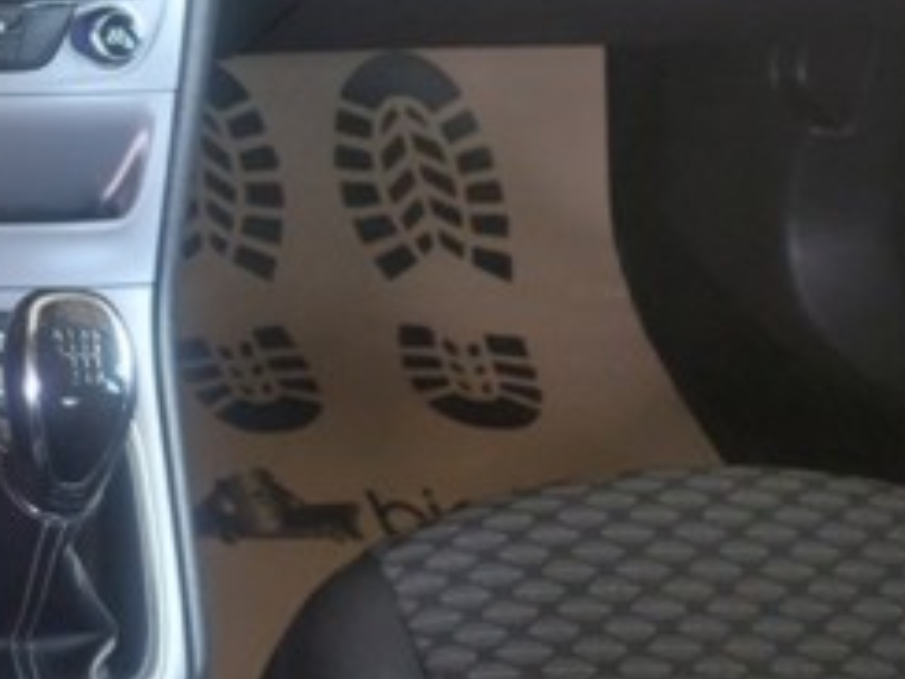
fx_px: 2144
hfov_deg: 20.3
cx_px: -467
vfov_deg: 17.5
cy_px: -45
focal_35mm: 82
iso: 160
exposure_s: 1/50
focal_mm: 5.23
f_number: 1.8
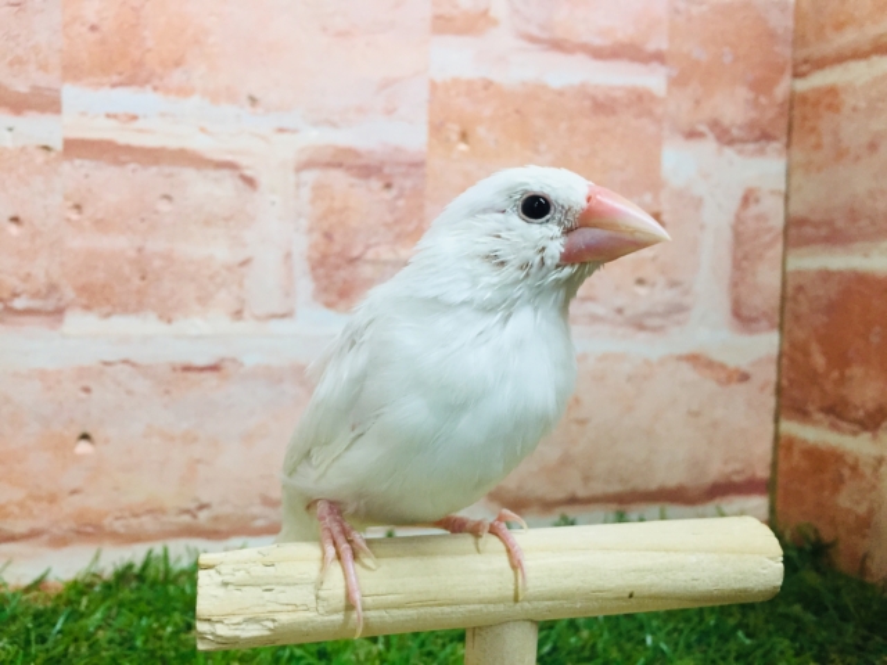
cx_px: 444
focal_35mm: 29
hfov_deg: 61.7
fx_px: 743
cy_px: 332
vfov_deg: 48.2
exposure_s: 1/30
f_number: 2.2
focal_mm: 4.15
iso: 50
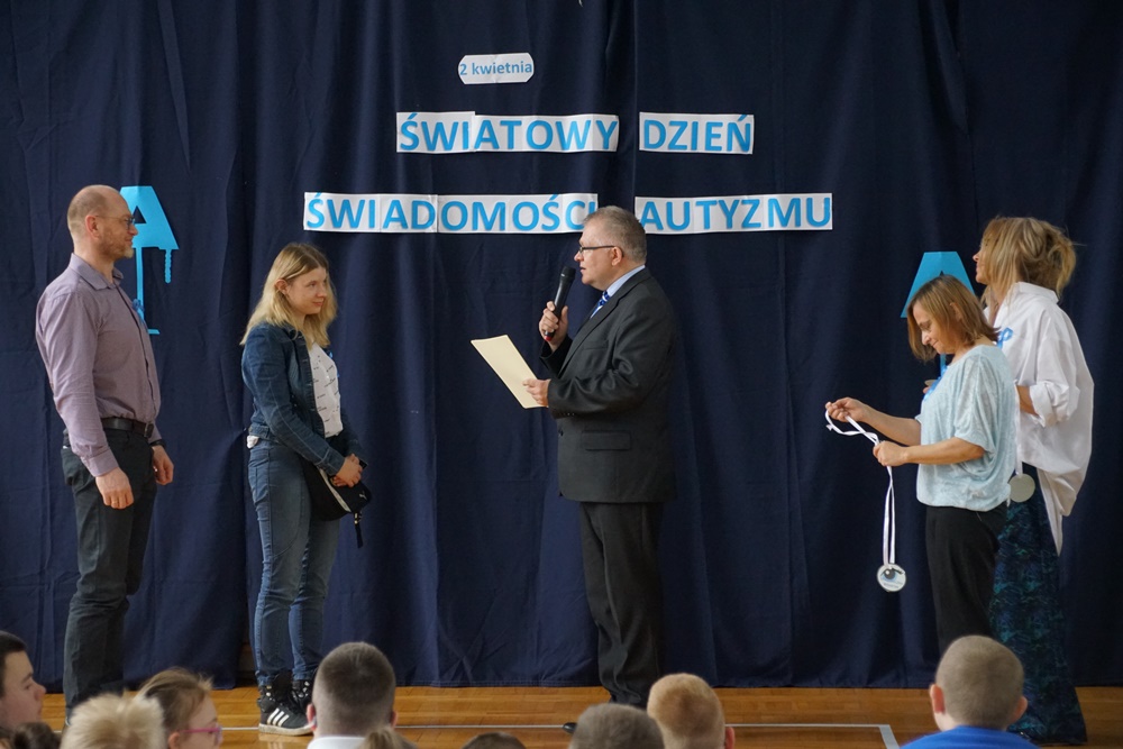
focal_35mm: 112
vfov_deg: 12.2
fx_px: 3510
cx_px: 562
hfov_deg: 18.2
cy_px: 374
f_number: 5.6
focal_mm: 75
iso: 2500
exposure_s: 1/160
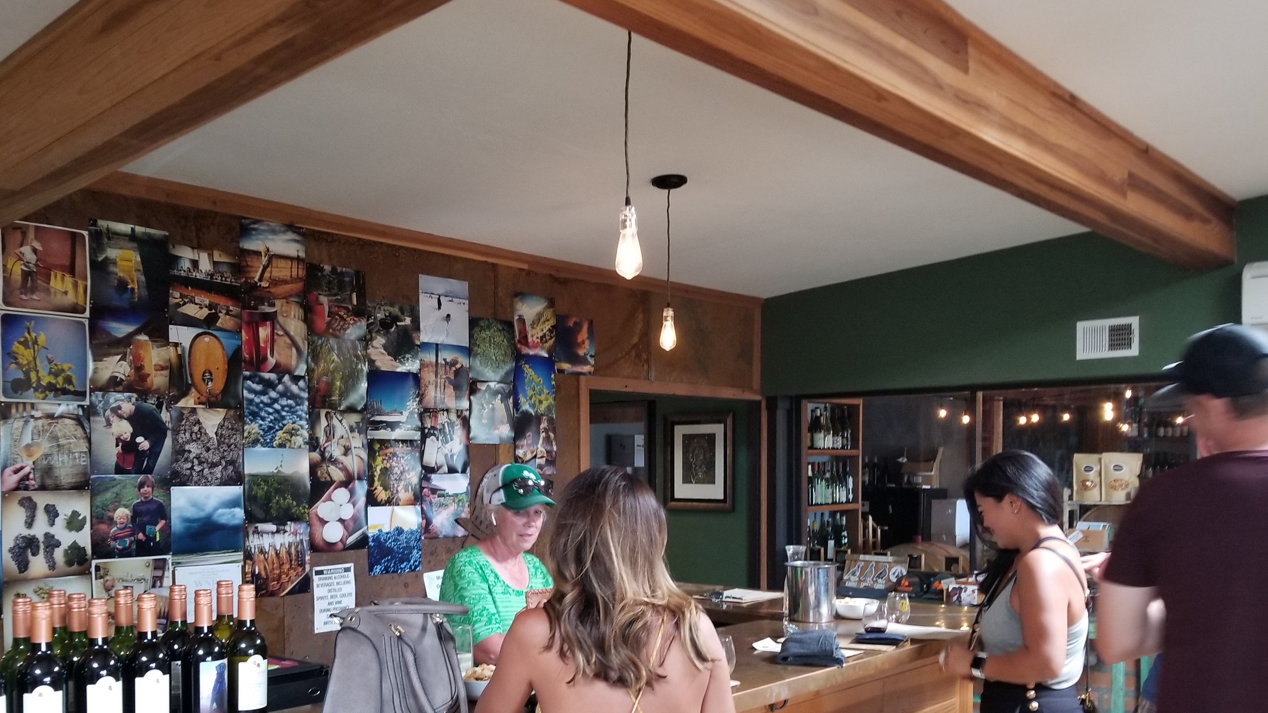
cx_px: 559
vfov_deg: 36.0
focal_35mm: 32
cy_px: 518
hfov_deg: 60.8
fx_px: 1076
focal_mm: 4.3
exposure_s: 1/30
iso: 160
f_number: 1.7
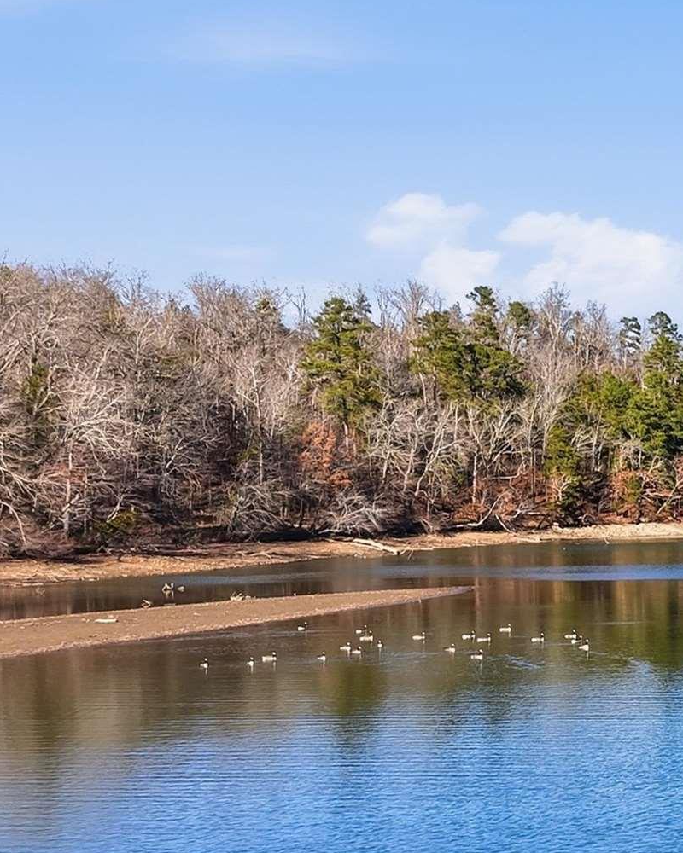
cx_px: 1172
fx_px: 1819
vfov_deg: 26.3
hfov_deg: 17.7
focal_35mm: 72
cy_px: 555
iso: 180
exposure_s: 1/4000
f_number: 1.8
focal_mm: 8.7
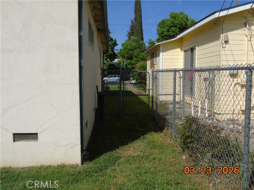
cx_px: 127
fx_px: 213
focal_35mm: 29
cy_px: 95
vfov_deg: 48.2
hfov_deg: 61.7
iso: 80
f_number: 3.6
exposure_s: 1/1250
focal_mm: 5.2
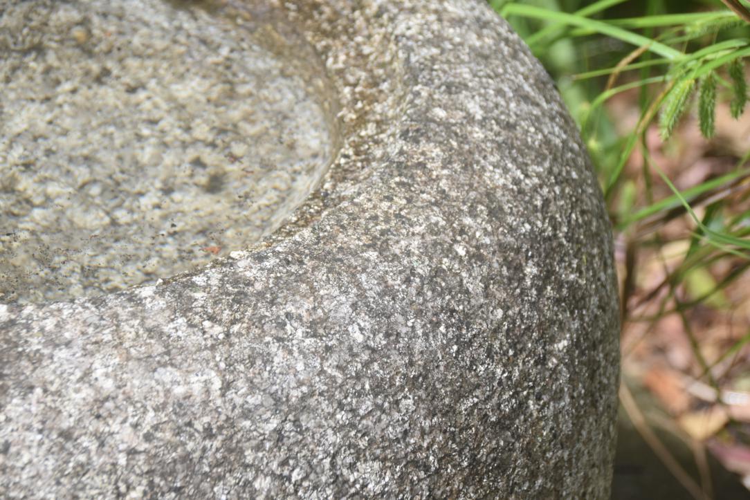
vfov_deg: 8.7
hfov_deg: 13.0
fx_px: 3281
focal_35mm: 158
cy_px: 250
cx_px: 375
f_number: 8
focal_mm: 105
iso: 360
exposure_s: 1/250
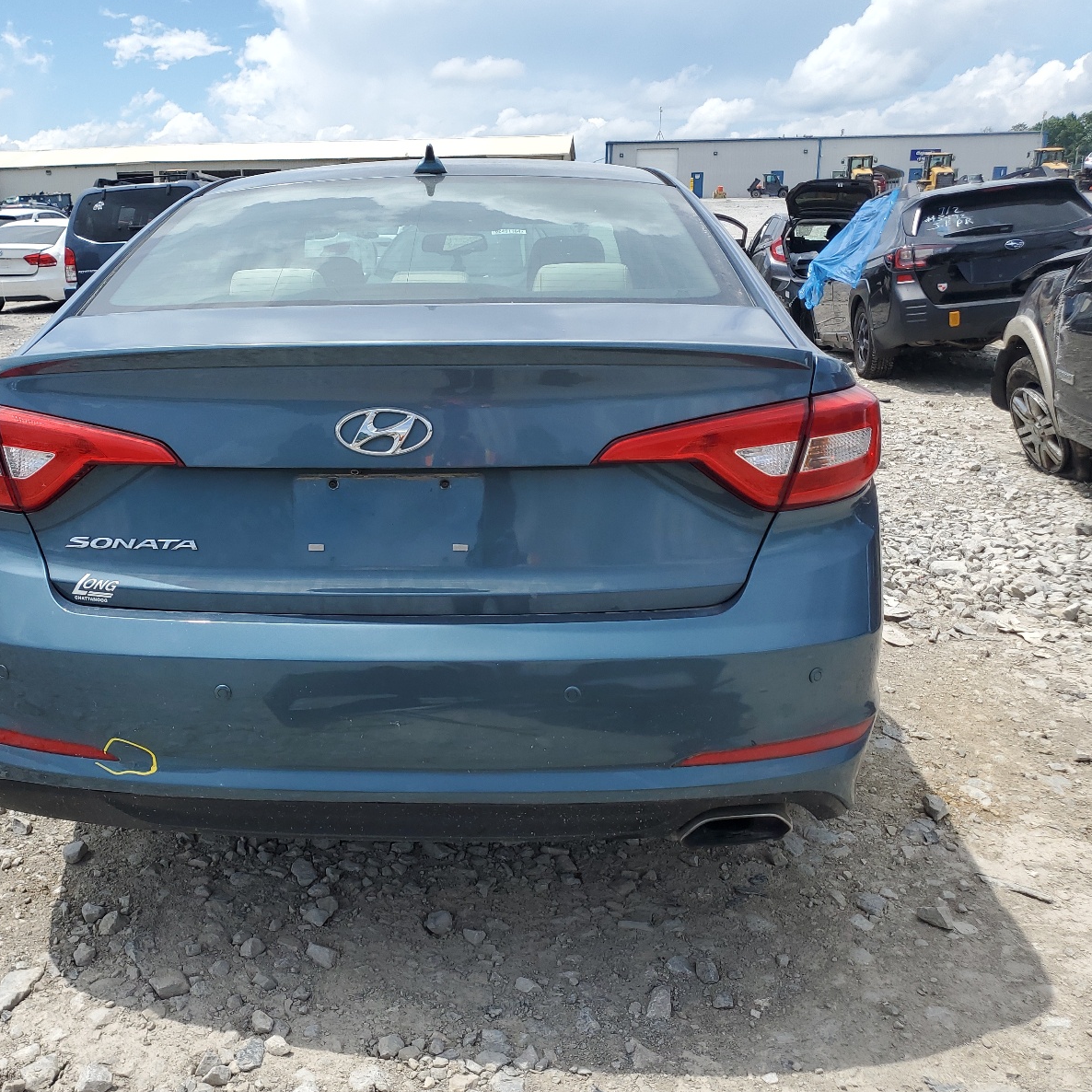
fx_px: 1106
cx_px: 394
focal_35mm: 31
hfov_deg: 51.8
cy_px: 552
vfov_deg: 52.5
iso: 50
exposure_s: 1/3333
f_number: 1.5
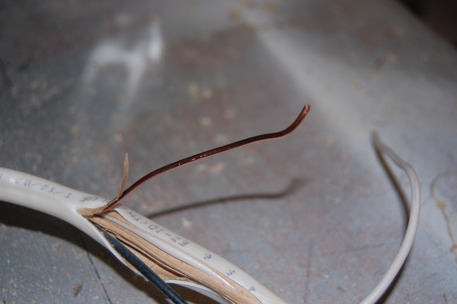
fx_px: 761
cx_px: 228
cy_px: 152
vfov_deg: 22.6
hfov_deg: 33.4
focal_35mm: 60
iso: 400
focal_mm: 40
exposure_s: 1/60
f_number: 5
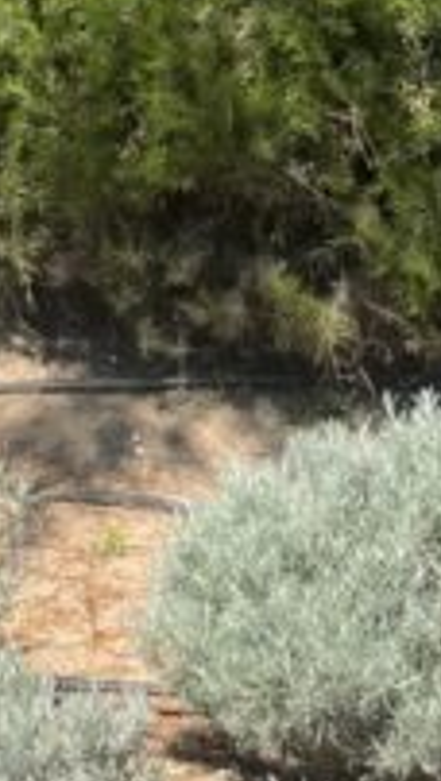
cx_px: -197
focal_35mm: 140
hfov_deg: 8.5
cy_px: -410
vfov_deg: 14.3
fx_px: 2903
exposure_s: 1/2174
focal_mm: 4.2
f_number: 1.6
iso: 32
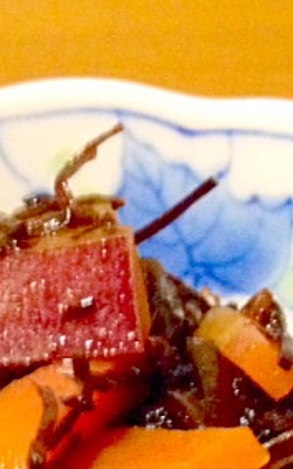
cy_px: 759
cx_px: 41
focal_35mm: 126
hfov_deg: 10.4
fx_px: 1609
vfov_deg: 15.0
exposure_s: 1/15
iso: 500
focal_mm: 4.28
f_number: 2.4
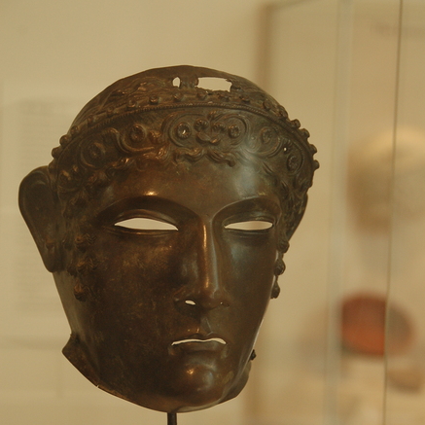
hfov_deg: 11.1
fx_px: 2195
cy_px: 254
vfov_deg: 11.1
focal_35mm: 158
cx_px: 212
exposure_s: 1/100
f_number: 5.3
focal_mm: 82
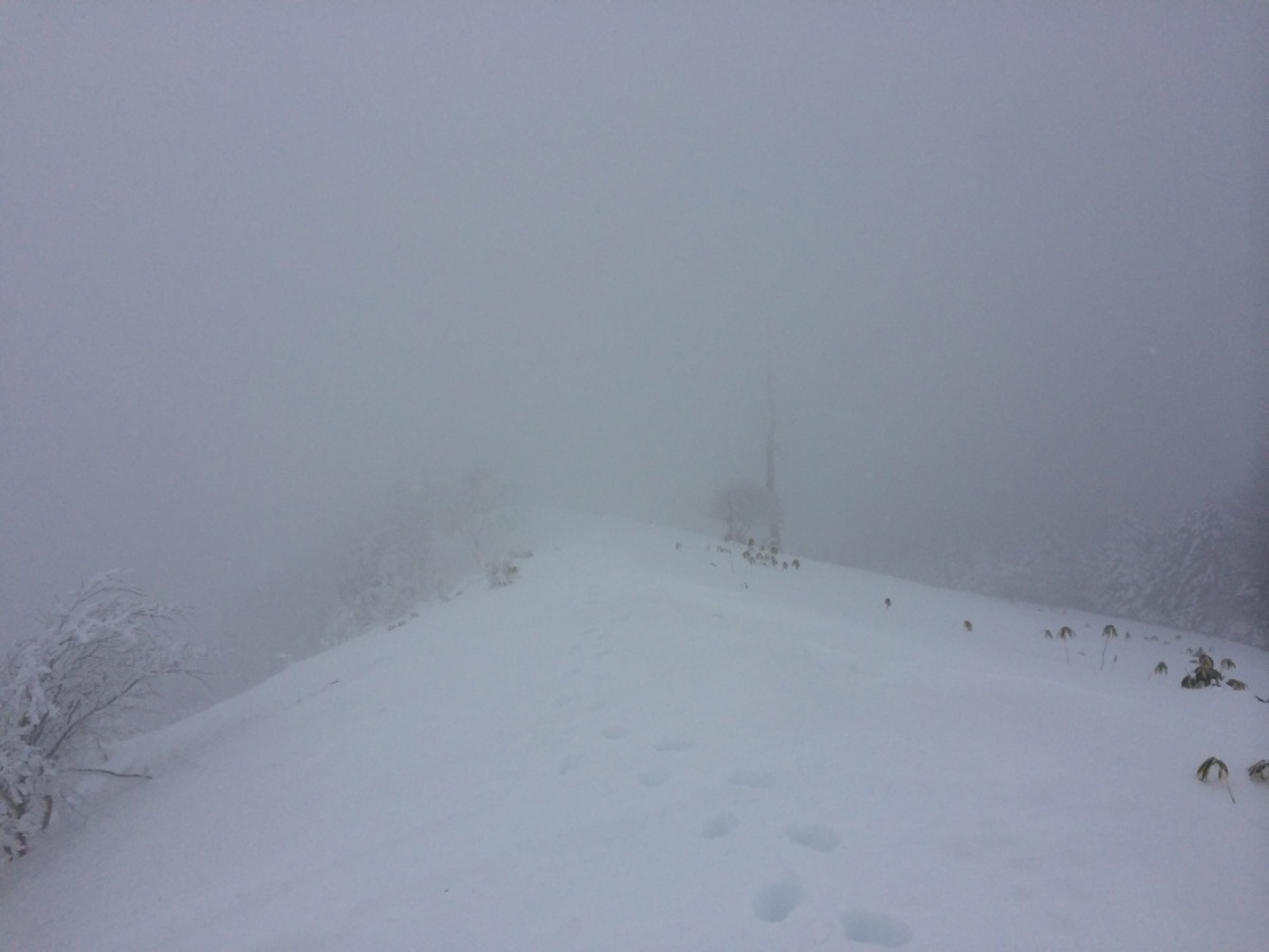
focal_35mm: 30
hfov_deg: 60.0
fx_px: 1100
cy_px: 476
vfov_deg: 46.8
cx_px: 634
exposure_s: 1/1709
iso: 32
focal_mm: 4.12
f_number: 2.2
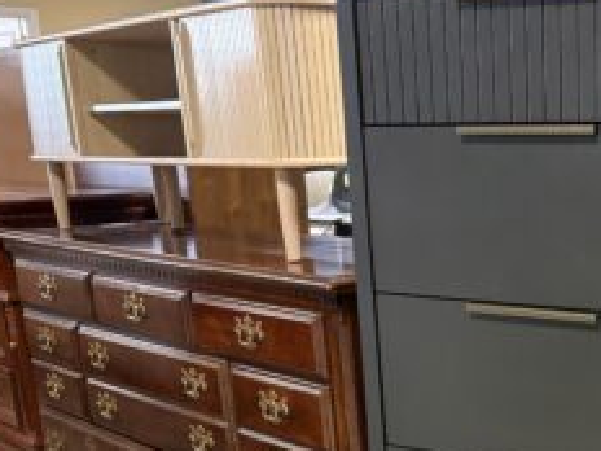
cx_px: 611
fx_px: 972
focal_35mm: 56
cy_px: 413
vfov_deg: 25.2
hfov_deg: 31.6
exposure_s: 1/40
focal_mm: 5.96
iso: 320
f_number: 1.6
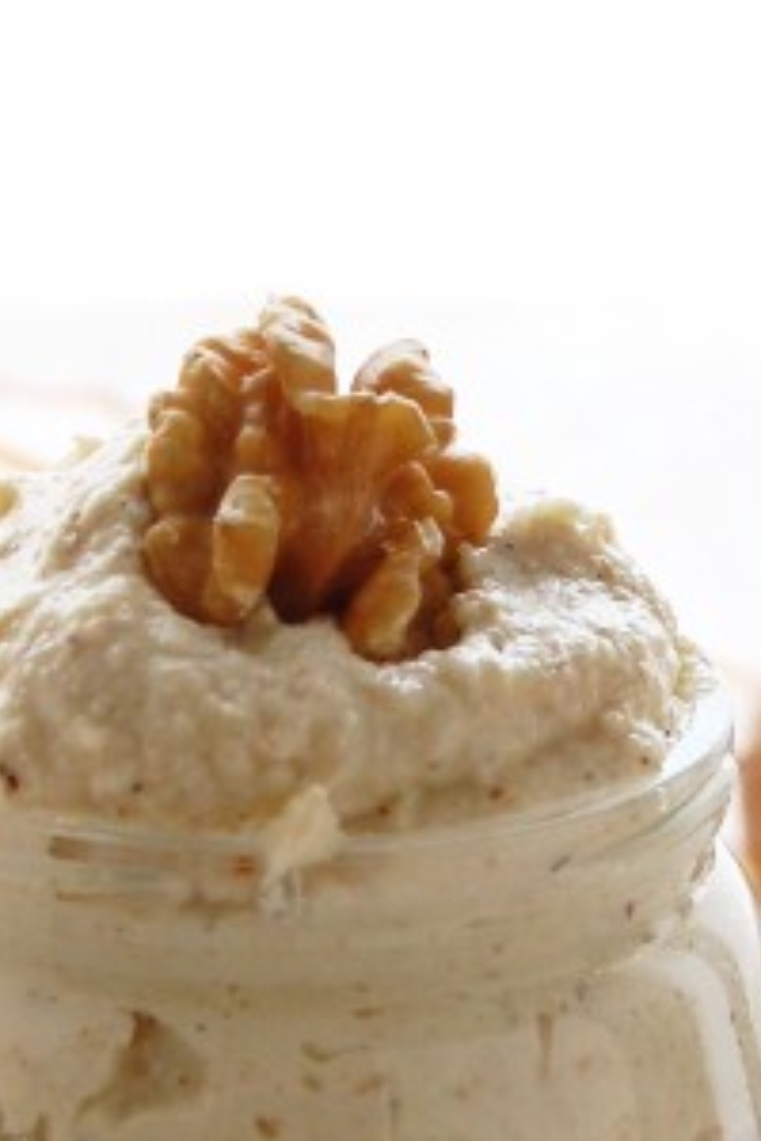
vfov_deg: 7.5
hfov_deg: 5.0
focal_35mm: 275
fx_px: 8708
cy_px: 974
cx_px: 592
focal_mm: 55
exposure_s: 1/60
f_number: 6.3
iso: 400
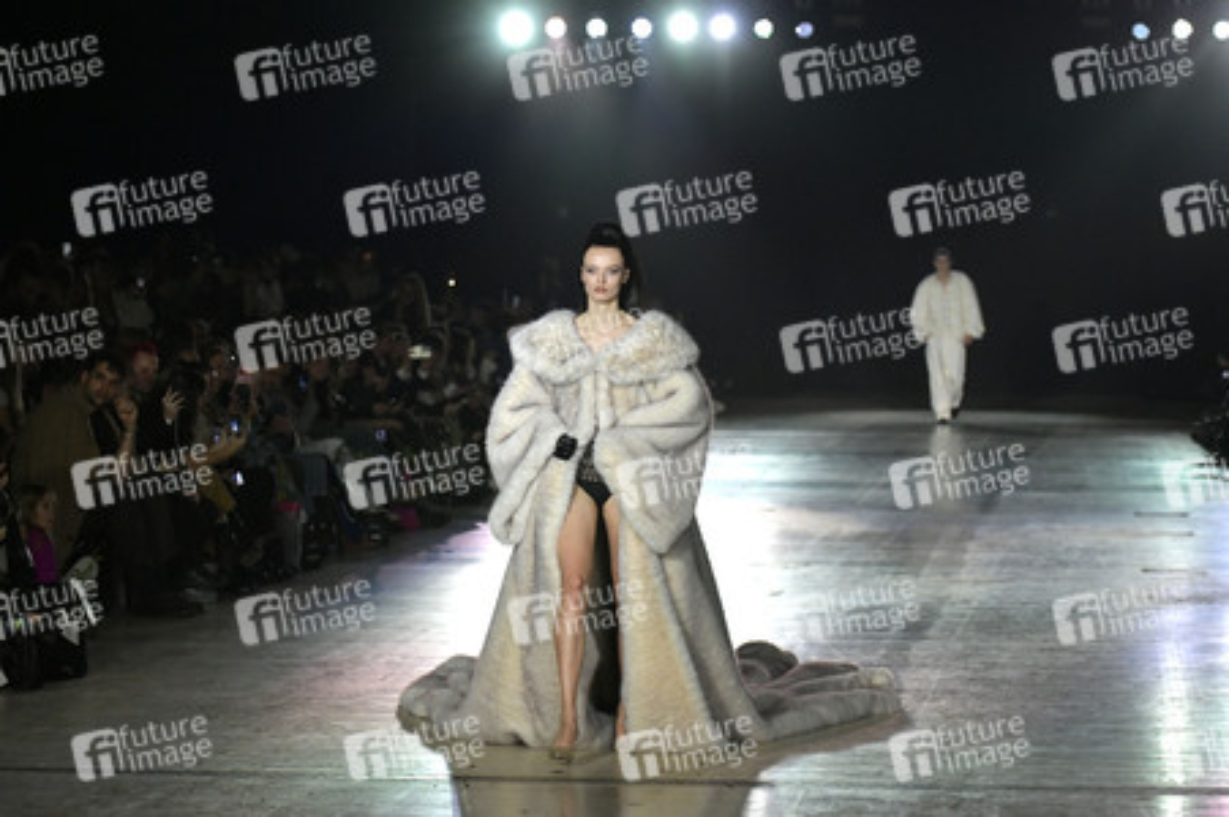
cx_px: 614
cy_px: 408
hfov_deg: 17.1
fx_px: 4094
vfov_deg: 11.4
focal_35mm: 120
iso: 3200
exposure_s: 1/500
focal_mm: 120
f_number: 5
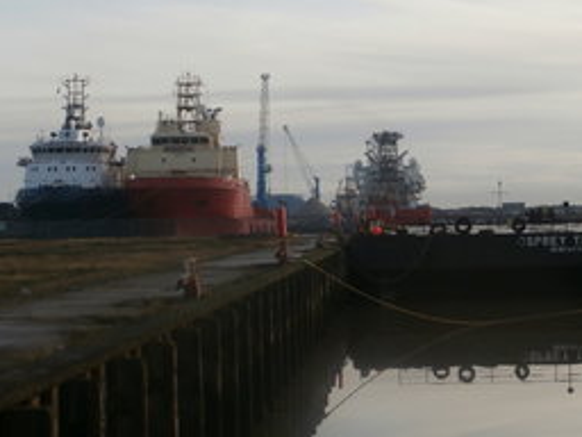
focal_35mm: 89
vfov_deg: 16.6
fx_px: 1496
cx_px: 377
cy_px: 196
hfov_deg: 21.9
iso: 100
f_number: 4.5
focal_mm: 10.11
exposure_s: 1/400
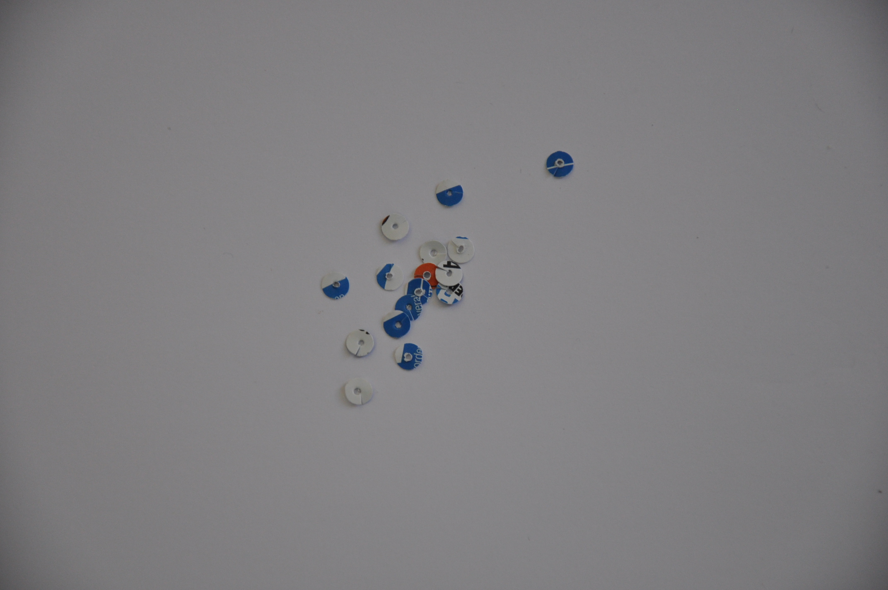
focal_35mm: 158
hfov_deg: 13.1
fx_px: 3880
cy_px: 295
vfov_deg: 8.7
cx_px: 444
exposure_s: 1/125
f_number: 5.6
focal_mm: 105
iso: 640
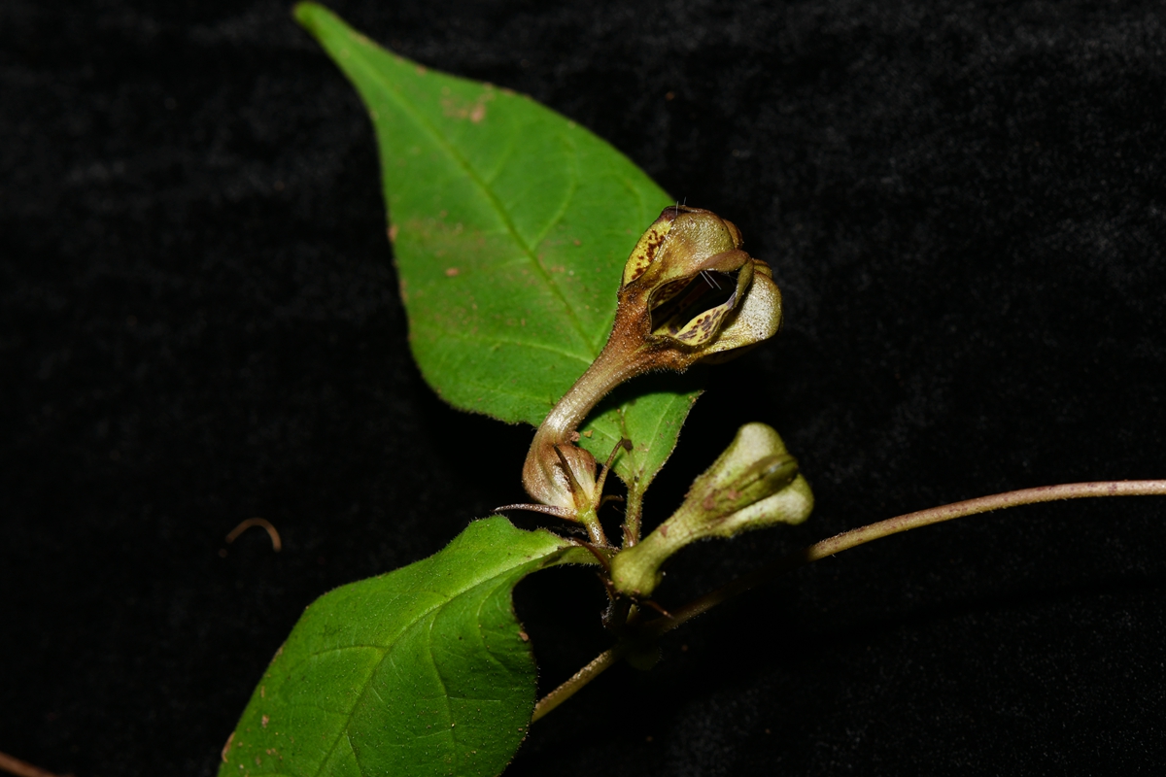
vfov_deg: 13.0
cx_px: 583
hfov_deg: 19.5
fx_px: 3401
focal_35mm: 105
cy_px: 388
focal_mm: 105
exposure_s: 1/60
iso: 64
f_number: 13
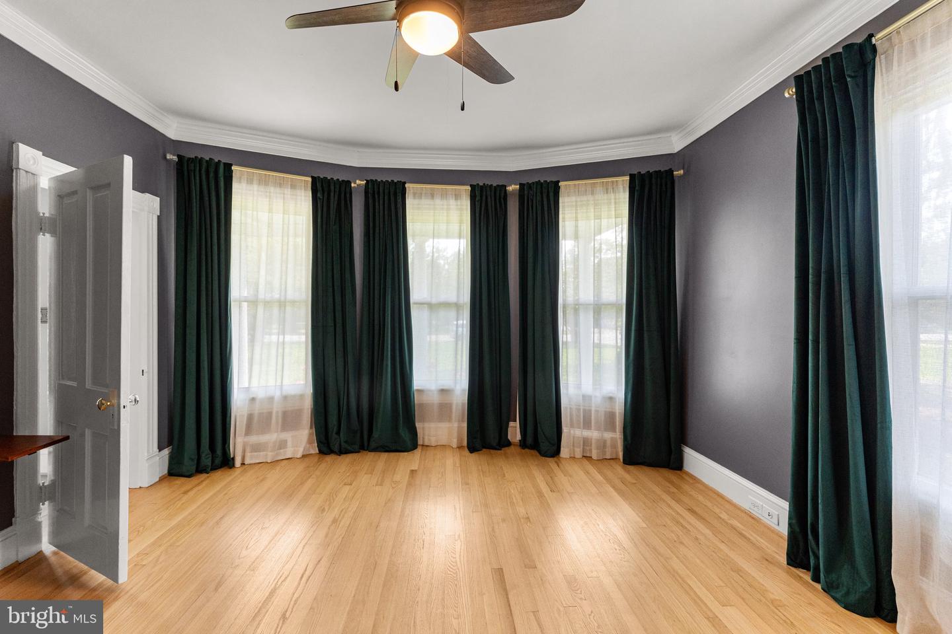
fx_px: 415
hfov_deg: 97.8
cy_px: 317
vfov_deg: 74.8
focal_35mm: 16
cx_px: 476
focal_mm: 15.7
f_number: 8
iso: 1000
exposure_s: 1/30
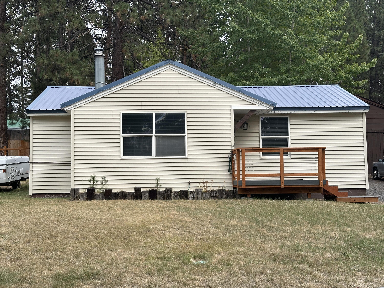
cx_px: 192
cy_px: 144
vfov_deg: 30.3
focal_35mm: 48
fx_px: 532
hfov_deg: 39.7
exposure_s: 1/944
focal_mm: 6.86
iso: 64
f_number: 1.78
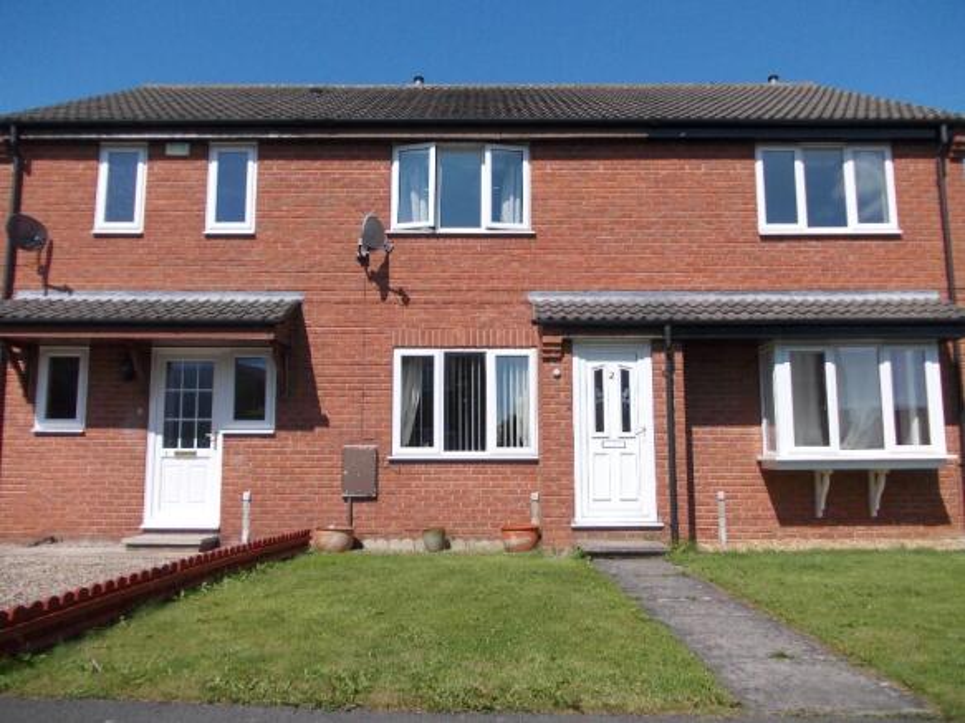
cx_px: 482
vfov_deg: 49.7
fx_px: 780
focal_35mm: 28
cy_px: 362
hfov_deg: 63.5
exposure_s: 1/400
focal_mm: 4
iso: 80
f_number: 5.4
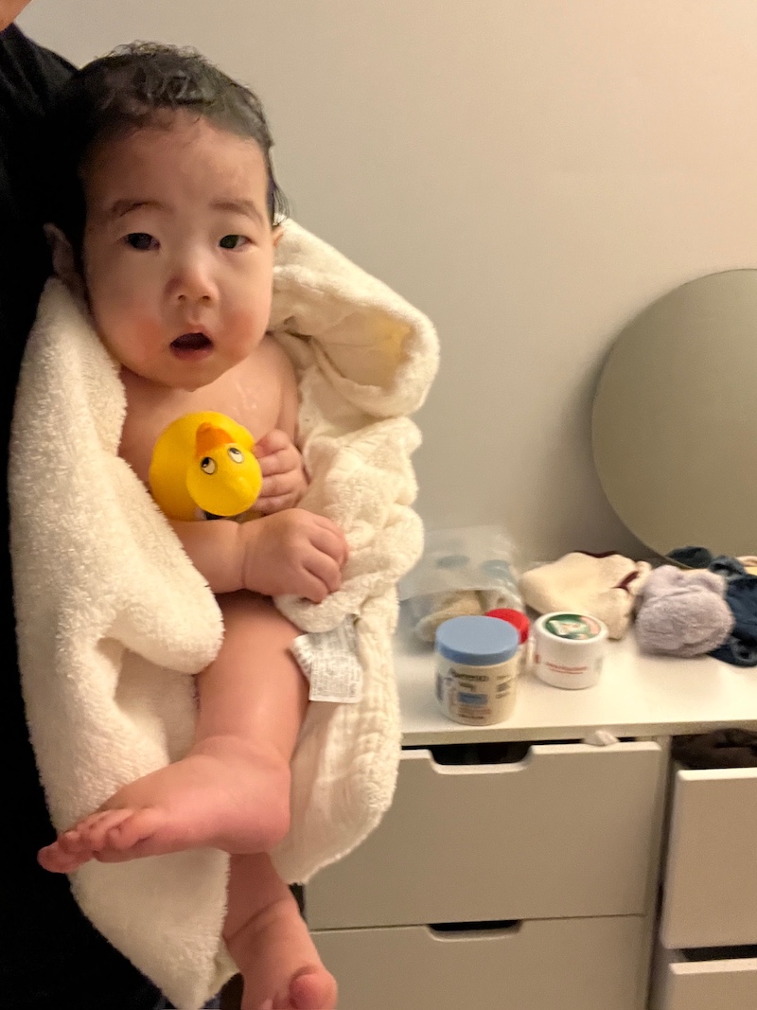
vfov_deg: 60.0
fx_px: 875
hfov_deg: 46.8
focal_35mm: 30
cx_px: 378
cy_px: 505
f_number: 2.2
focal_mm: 2.71
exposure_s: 1/15
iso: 1000
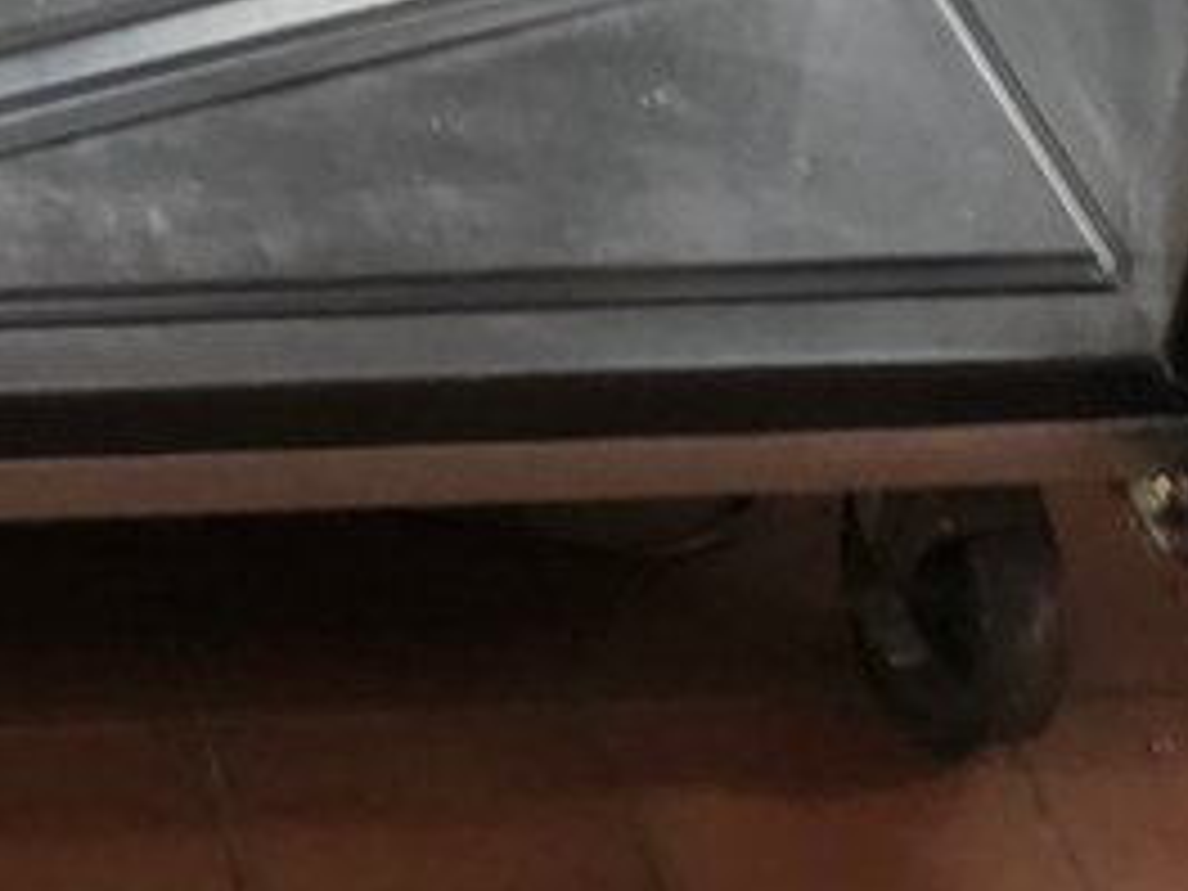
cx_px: -704
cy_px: -79
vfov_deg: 11.1
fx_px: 4530
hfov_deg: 13.8
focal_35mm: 132
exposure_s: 1/120
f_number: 1.7
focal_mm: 6.3
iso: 800
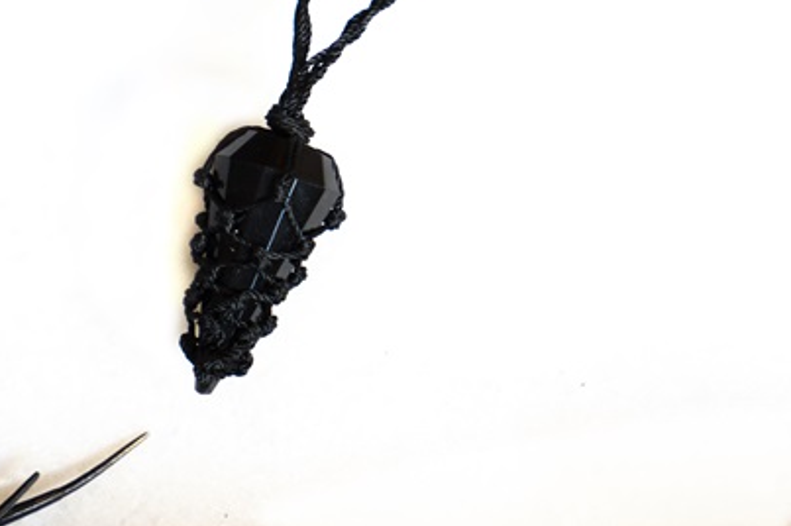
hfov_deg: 18.1
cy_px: 111
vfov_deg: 12.1
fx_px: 2481
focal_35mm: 113
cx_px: 377
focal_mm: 70
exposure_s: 1/100
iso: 800
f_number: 4
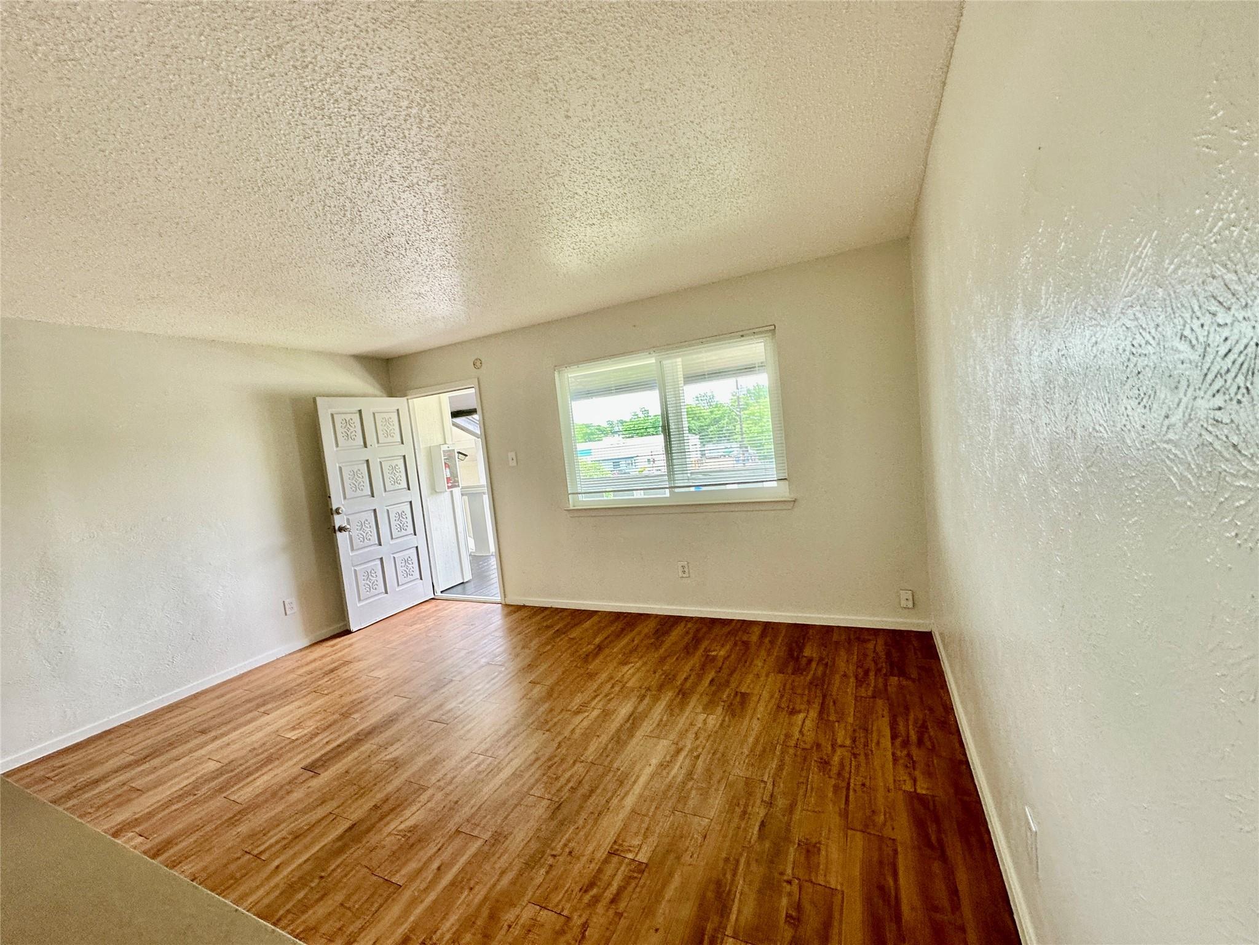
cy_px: 472
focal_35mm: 14
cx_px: 630
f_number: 2.2
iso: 64
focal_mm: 2.22
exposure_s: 1/99
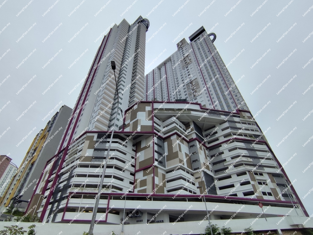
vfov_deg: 74.7
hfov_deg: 91.0
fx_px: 154
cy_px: 118
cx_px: 153
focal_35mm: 17
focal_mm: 1.65
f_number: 2.2
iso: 50
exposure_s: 1/1190
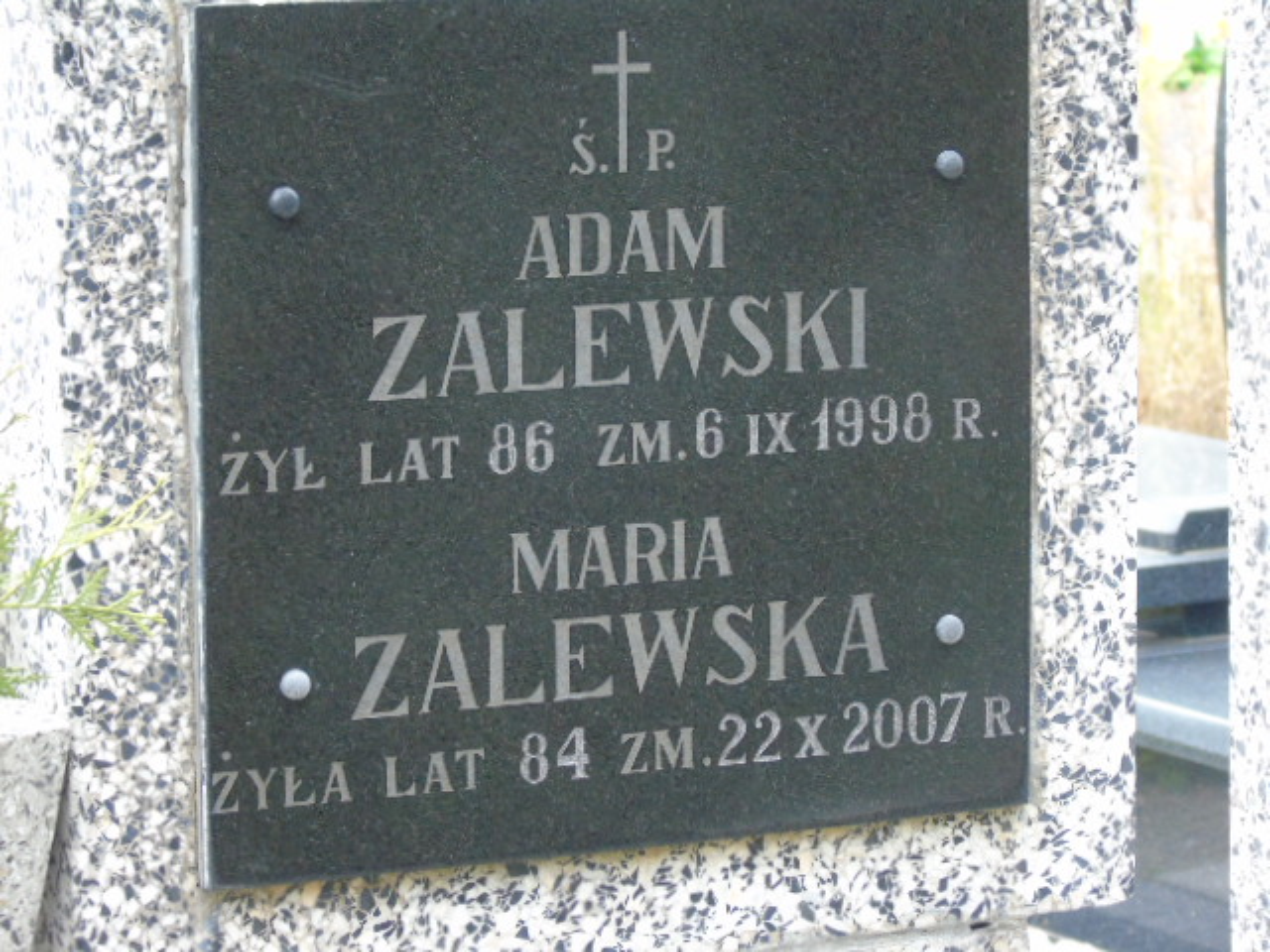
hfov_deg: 12.2
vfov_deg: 9.2
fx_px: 5943
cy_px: 476
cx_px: 635
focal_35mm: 162
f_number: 4.9
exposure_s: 1/60
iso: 500
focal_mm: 29
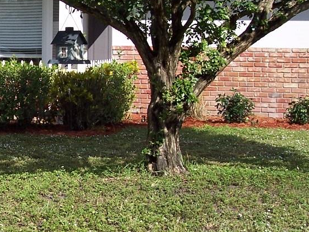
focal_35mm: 105
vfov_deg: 14.0
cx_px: -67
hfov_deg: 17.8
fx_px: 937
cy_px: 46
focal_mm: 8
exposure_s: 1/750
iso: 100
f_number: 4
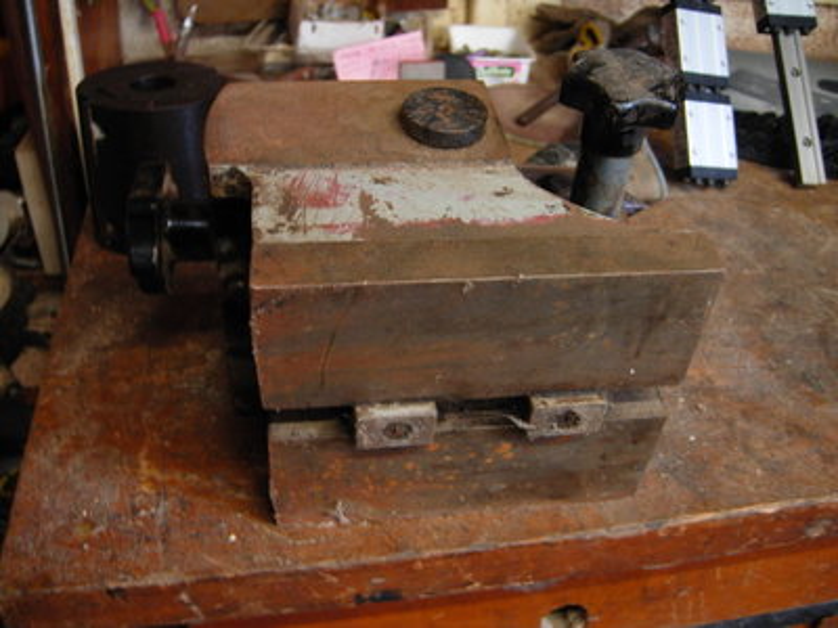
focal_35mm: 36
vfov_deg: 39.7
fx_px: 872
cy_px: 314
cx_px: 419
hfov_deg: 51.4
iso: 173
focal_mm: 7.5
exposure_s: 1/4
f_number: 2.7
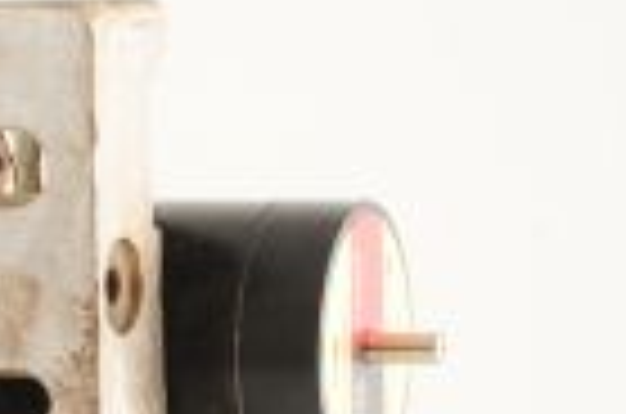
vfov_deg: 6.3
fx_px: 3747
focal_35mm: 216
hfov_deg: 9.0
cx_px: -640
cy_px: 380
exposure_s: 1/125
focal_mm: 50
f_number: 13
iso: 1600
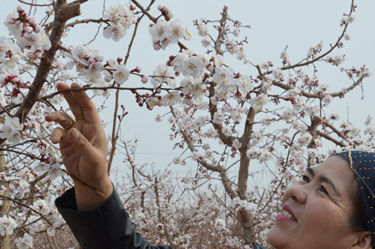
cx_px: 191
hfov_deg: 22.4
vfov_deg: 14.9
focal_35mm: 91
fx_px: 946
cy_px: 199
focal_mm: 35
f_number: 13
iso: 800
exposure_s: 1/640
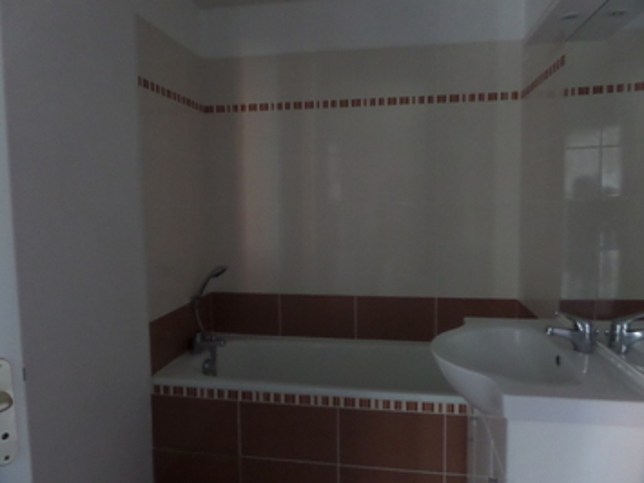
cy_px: 242
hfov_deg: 71.6
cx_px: 322
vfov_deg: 56.8
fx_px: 446
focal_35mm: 24
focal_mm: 4
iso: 400
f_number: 3.2
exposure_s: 1/10
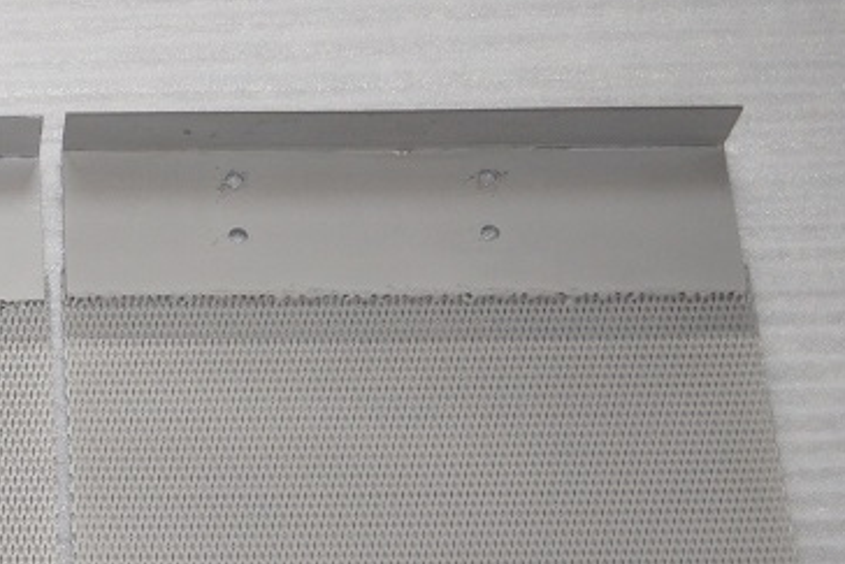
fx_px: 2512
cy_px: 572
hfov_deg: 17.8
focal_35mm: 107
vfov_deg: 12.6
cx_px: -276
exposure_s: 1/160
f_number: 4.5
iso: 400
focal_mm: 26
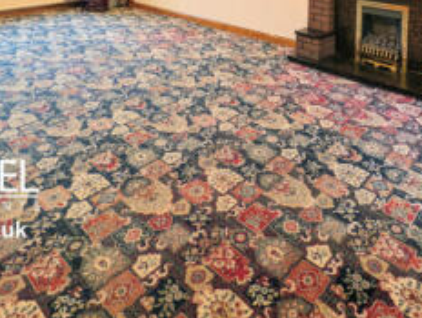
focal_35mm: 30
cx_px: 235
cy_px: -54
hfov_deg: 59.7
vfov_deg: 37.1
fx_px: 366
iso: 48
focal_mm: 2.23
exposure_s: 1/50
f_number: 1.95
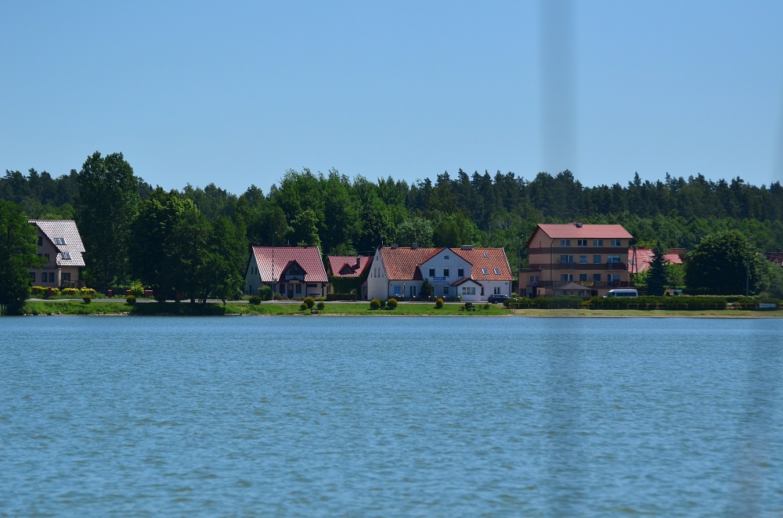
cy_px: 259
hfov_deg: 11.3
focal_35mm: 183
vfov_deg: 7.5
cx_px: 392
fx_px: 3971
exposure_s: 1/8000
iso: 500
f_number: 4.8
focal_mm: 122
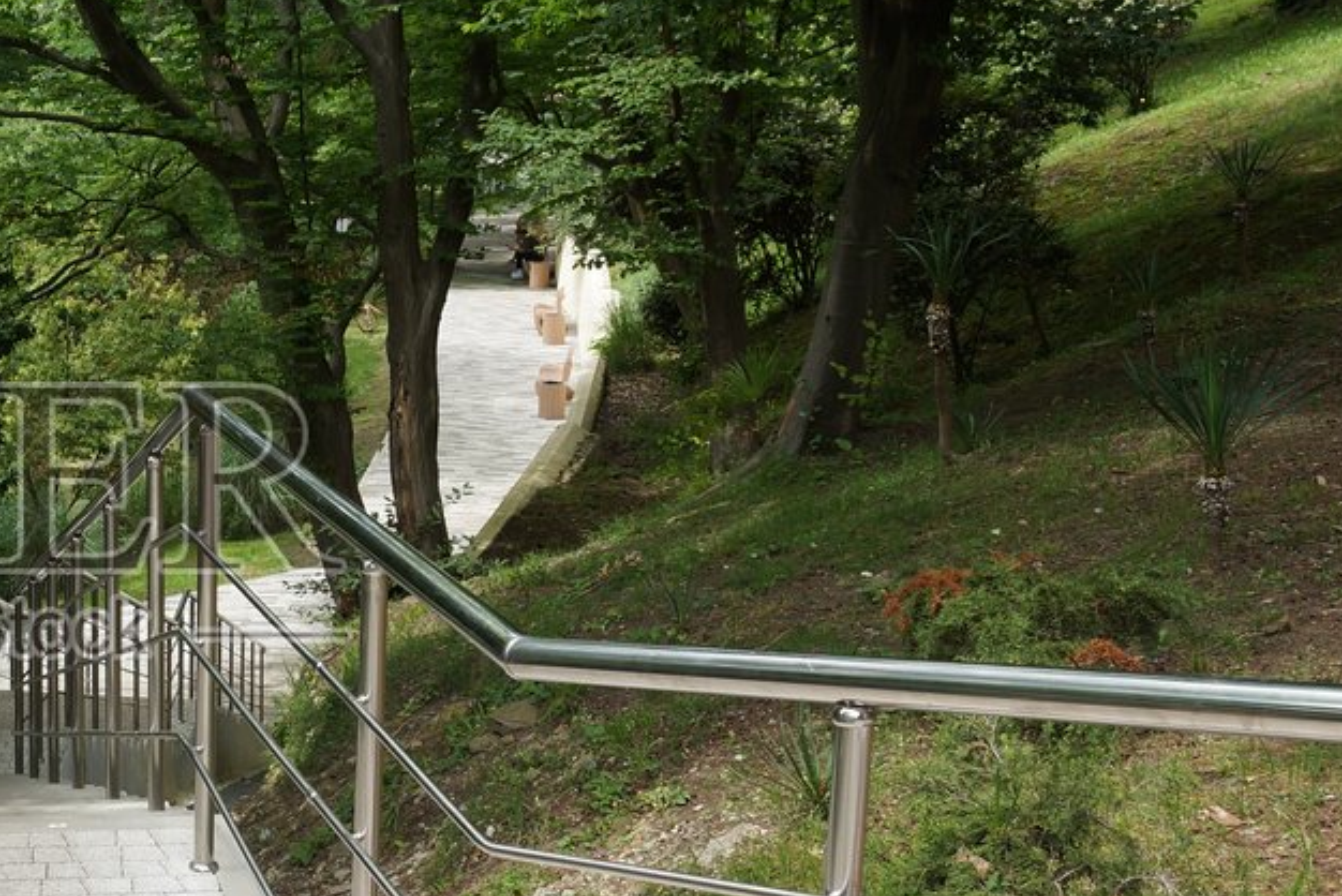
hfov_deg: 27.5
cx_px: -9
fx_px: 2573
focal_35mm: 69
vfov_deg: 19.7
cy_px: 531
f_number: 5
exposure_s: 1/250
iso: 100
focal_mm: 18
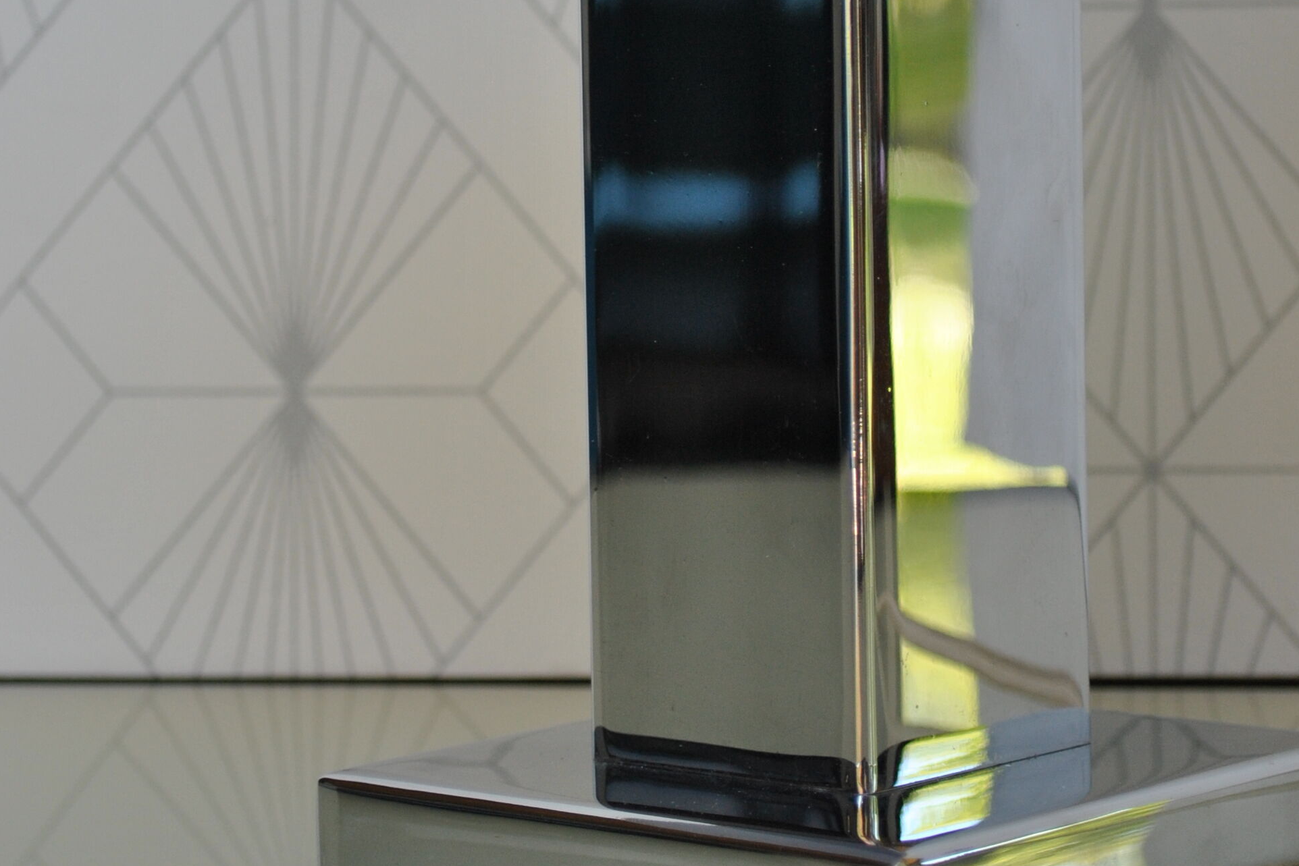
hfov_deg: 15.4
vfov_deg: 10.3
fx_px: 4799
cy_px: 247
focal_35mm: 133
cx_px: 797
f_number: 5.3
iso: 200
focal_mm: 44
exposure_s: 1/125
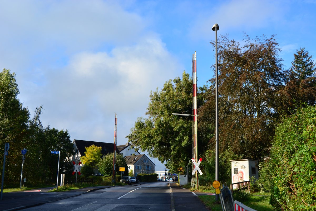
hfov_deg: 46.4
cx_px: 158
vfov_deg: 31.9
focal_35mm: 42
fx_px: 369
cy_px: 106
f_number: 6.3
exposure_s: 1/640
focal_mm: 28
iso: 250
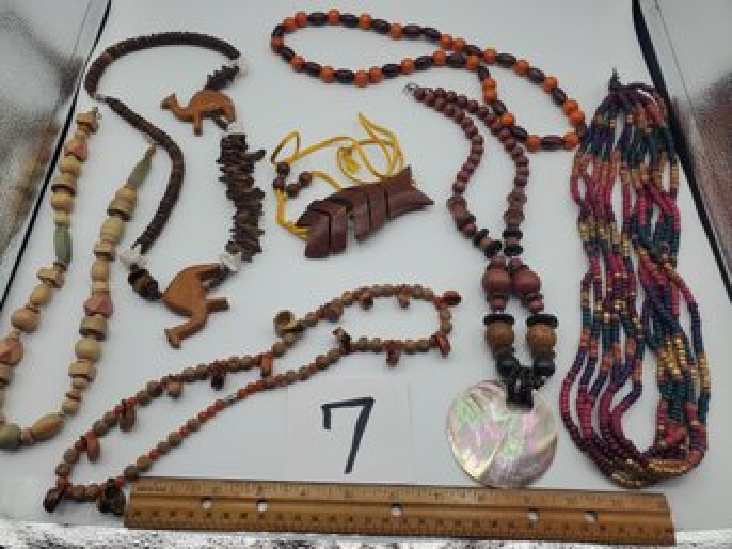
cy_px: 274
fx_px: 550
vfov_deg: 53.0
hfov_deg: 67.3
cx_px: 366
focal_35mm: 26
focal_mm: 4.3
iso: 50
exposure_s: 1/559
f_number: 2.4
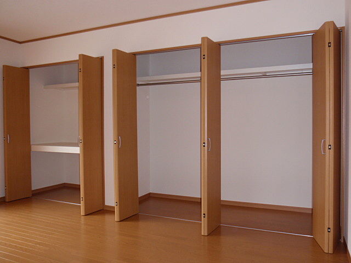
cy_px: 132
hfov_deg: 63.4
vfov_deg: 49.7
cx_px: 176
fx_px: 284
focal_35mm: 28
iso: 125
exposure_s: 1/30
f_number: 3.2
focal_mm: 5
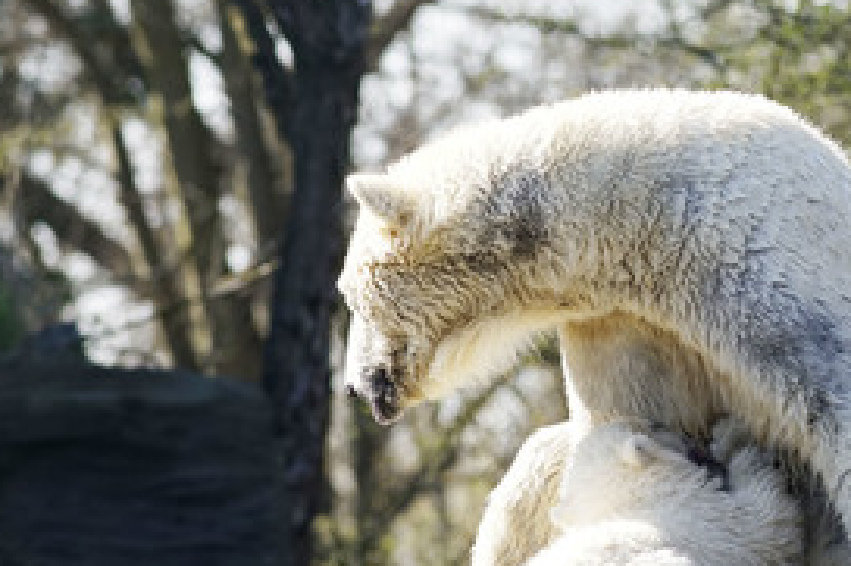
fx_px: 7843
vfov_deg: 4.1
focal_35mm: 332
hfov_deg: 6.2
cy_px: 400
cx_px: 609
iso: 640
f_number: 5
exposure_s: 1/1250
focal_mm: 200
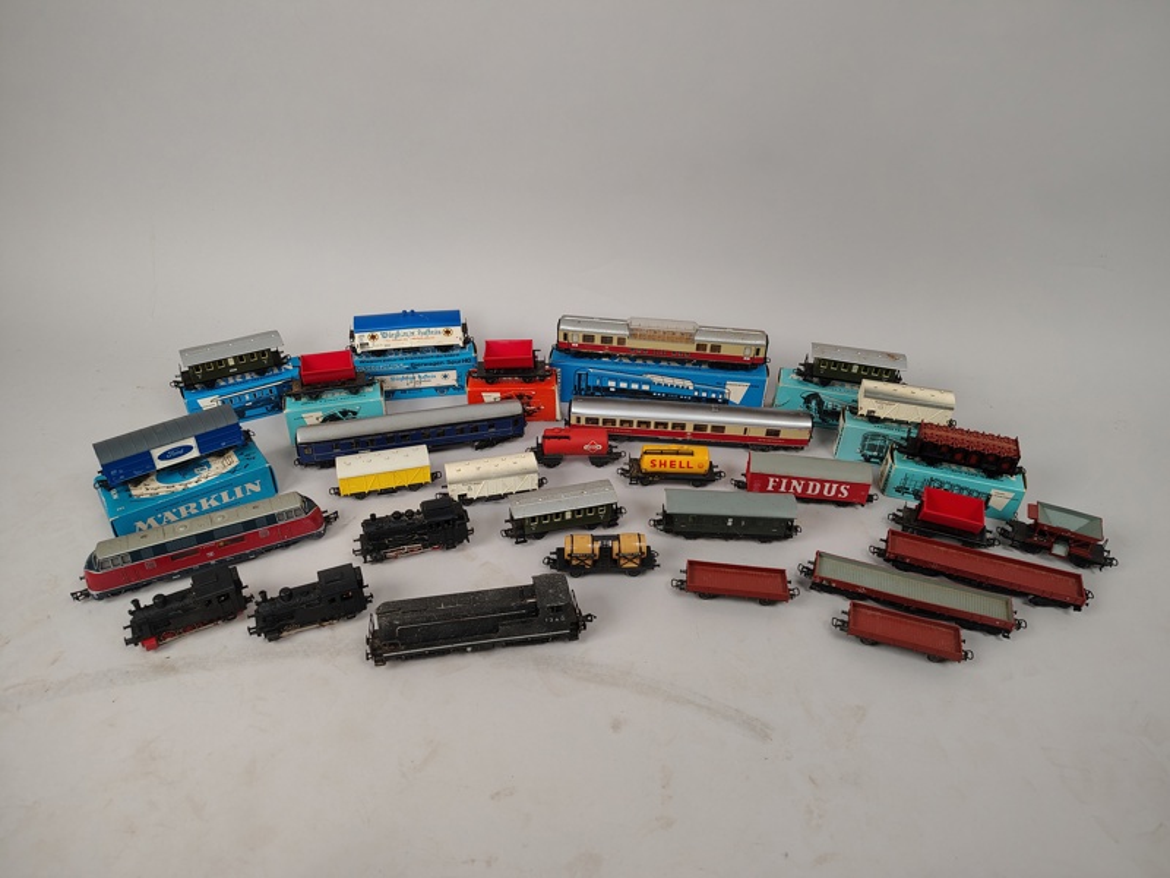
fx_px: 811
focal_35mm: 24
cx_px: 585
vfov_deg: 56.8
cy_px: 439
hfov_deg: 71.6
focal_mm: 5.56
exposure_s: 1/100
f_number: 1.8
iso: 226
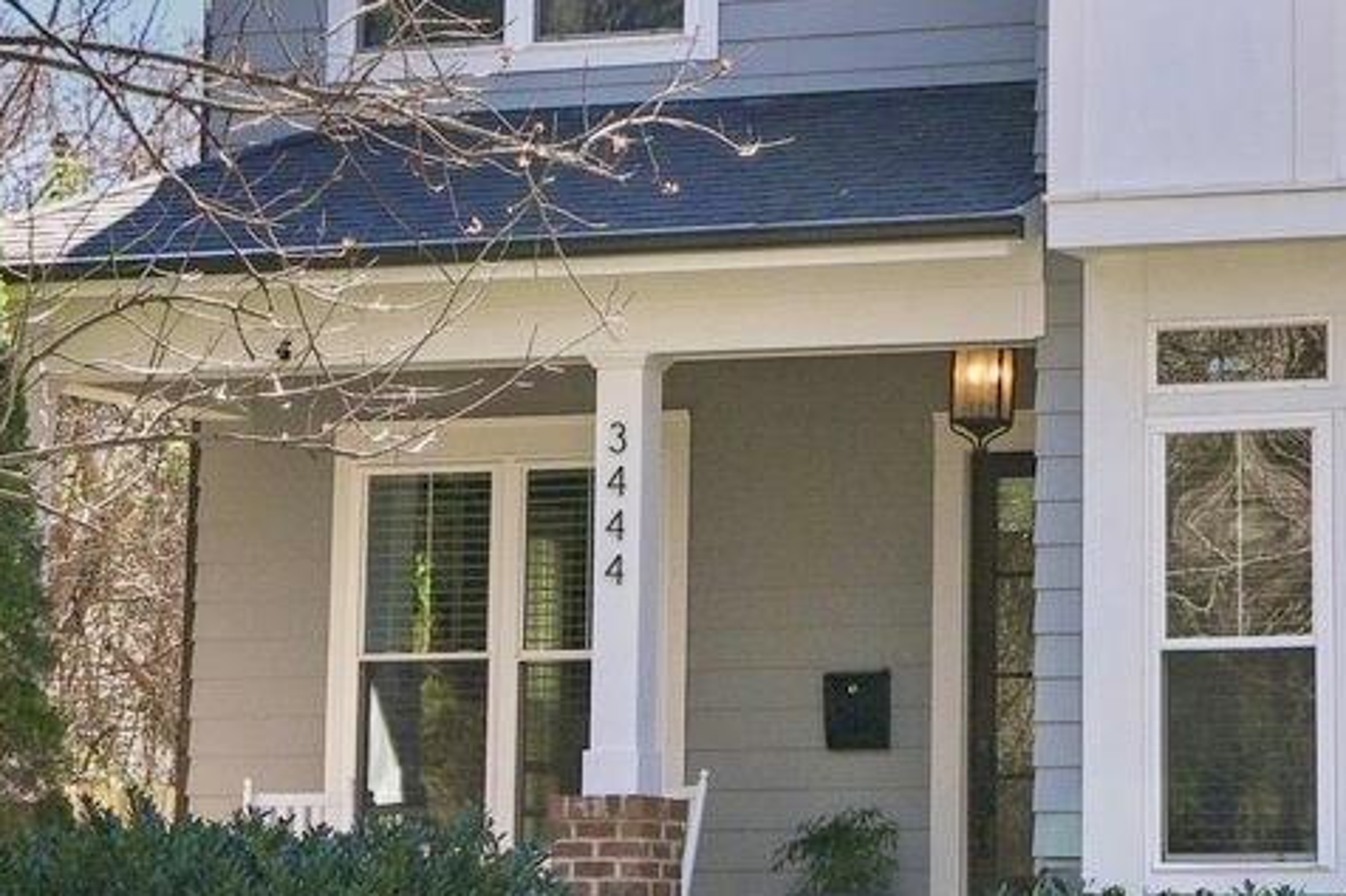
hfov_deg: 13.2
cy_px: -109
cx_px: 1103
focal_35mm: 155
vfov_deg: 8.8
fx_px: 5793
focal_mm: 24
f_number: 8
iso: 64
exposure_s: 1/125
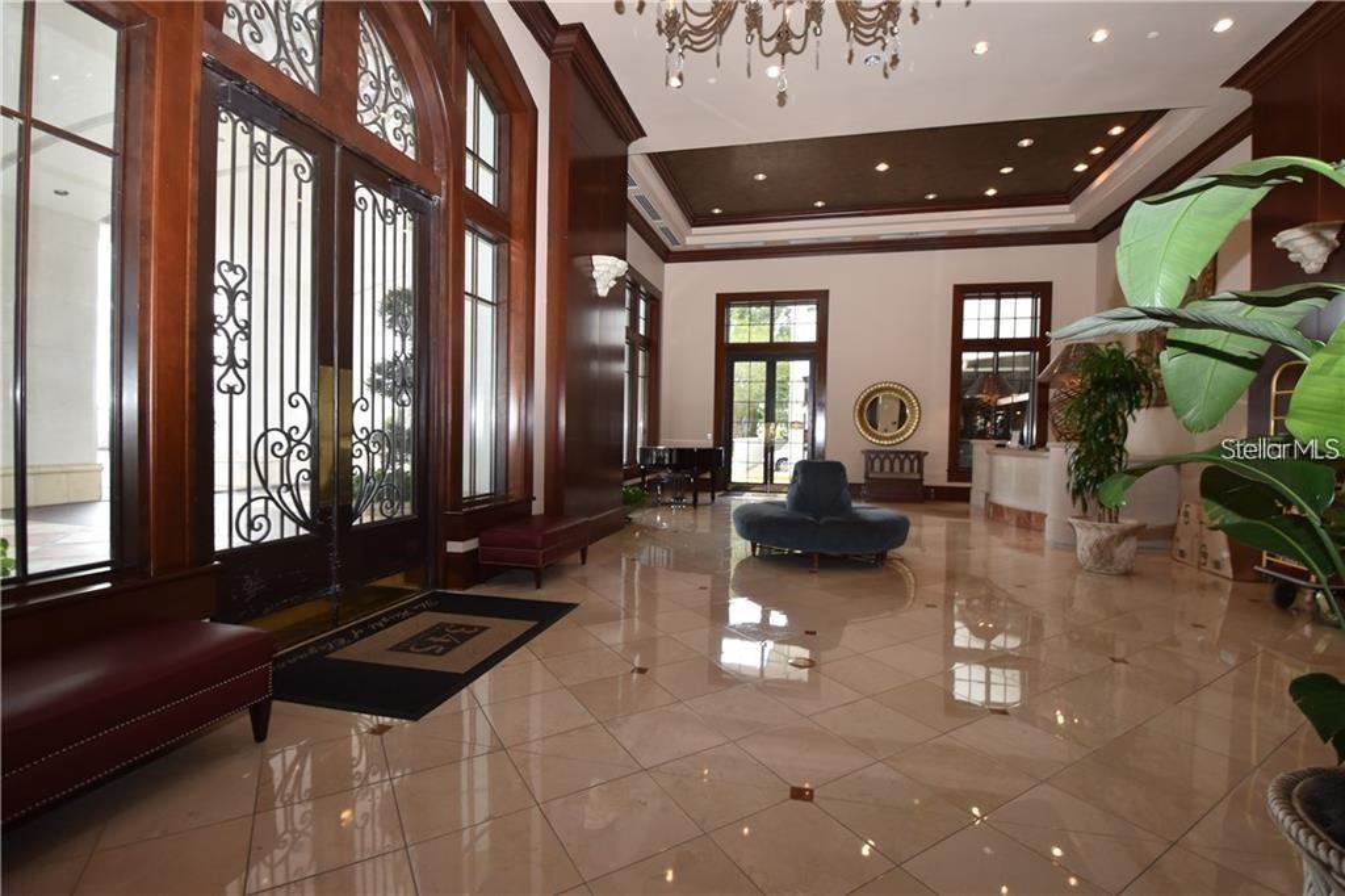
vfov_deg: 77.3
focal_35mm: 15
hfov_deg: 100.4
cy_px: 448
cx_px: 672
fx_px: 560
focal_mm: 10
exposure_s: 1/125
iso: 720
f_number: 5.6
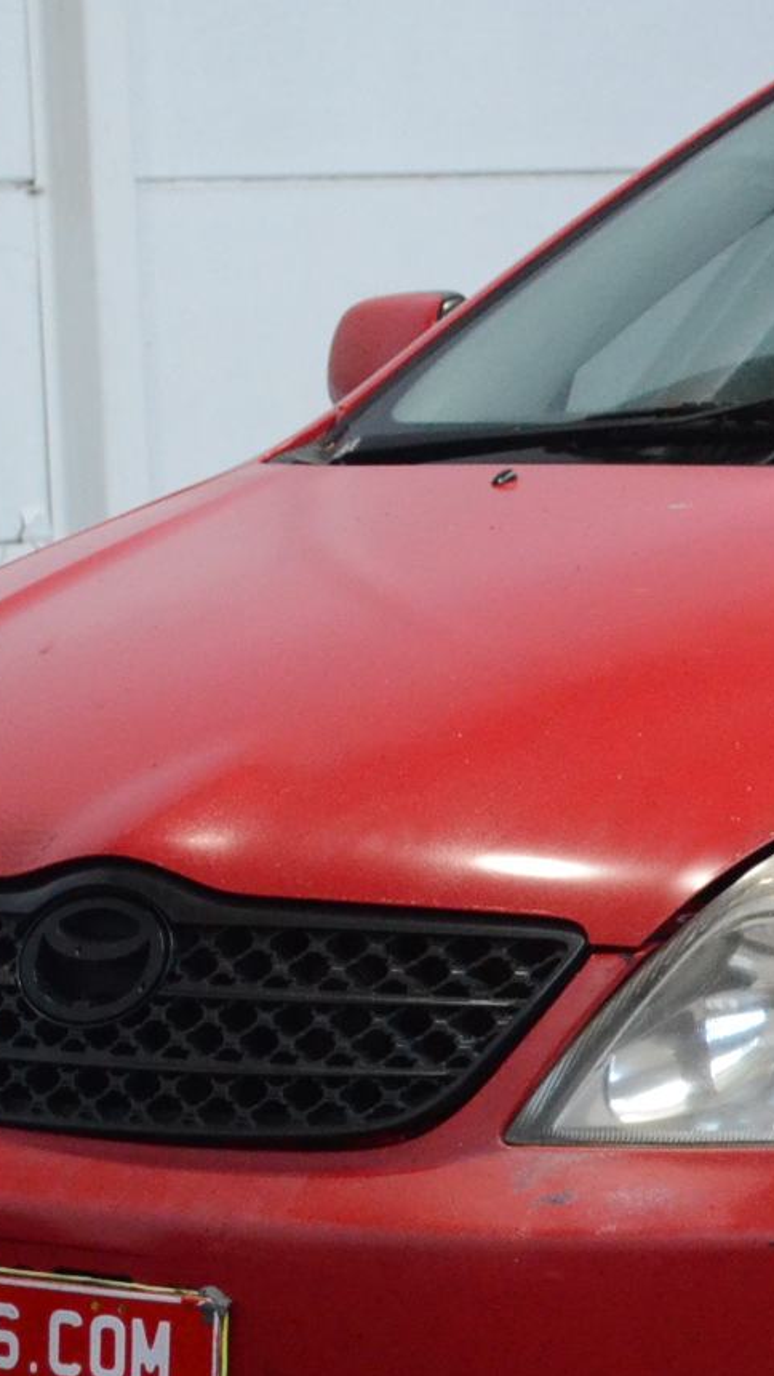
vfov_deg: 14.6
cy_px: 830
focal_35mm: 147
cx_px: 1204
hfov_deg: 8.1
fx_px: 5376
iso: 1600
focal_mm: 35
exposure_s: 1/320
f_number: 5
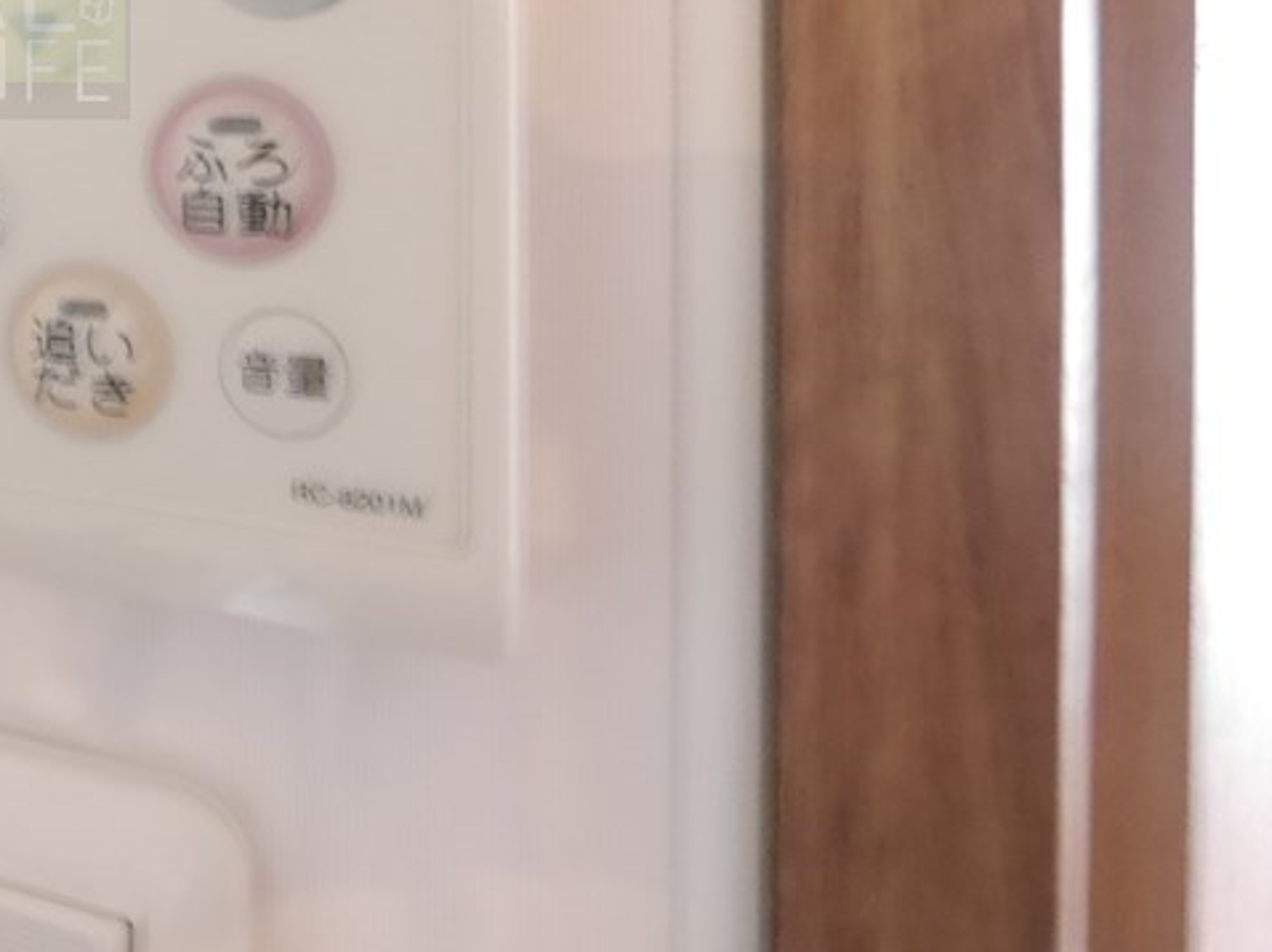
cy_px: 19
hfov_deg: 50.0
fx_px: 1102
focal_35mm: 30
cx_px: 29
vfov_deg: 41.3
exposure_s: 1/8
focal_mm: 7
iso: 3200
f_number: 4
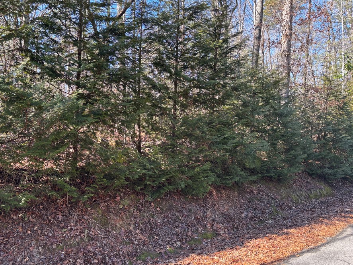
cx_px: 166
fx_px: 306
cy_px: 130
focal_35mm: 30
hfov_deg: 59.9
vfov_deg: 46.8
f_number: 1.6
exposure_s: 1/191
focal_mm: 5.96
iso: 40
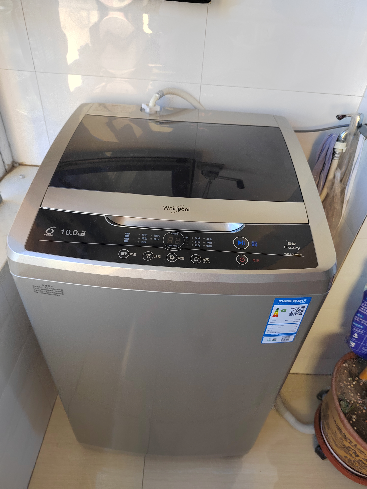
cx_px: 184
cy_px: 244
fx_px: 325
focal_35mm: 23
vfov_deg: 73.9
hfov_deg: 58.9
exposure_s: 1/100
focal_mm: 5.52
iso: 288
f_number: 1.9
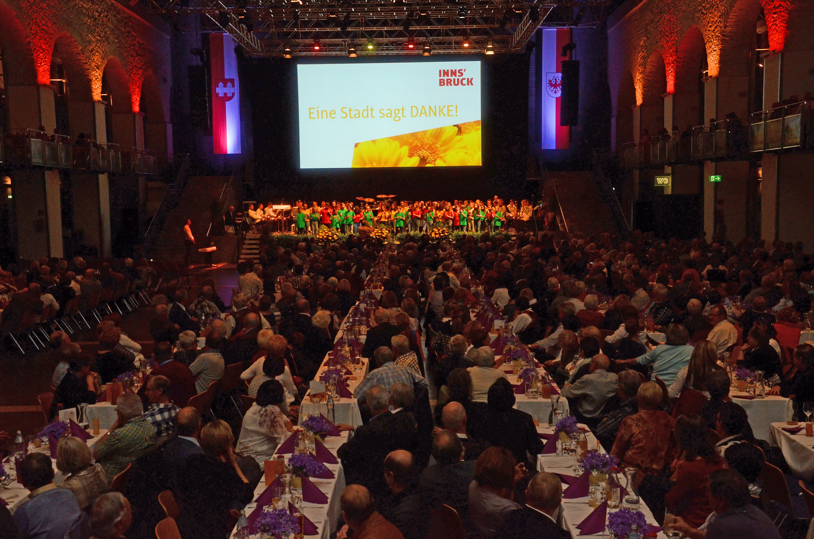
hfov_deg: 43.7
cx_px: 407
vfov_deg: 29.7
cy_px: 270
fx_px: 1015
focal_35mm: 45
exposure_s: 1/60
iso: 1250
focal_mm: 30
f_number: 8
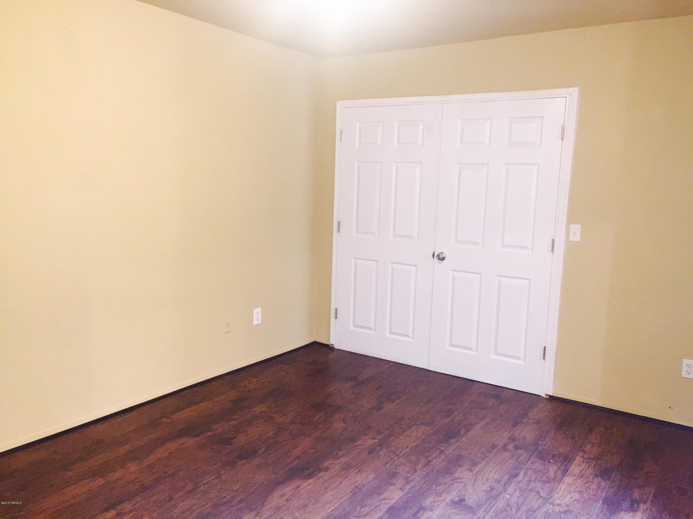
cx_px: 346
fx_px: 581
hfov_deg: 61.7
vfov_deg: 48.2
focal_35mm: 29
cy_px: 260
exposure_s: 1/16
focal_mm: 4.15
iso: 160
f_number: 2.2
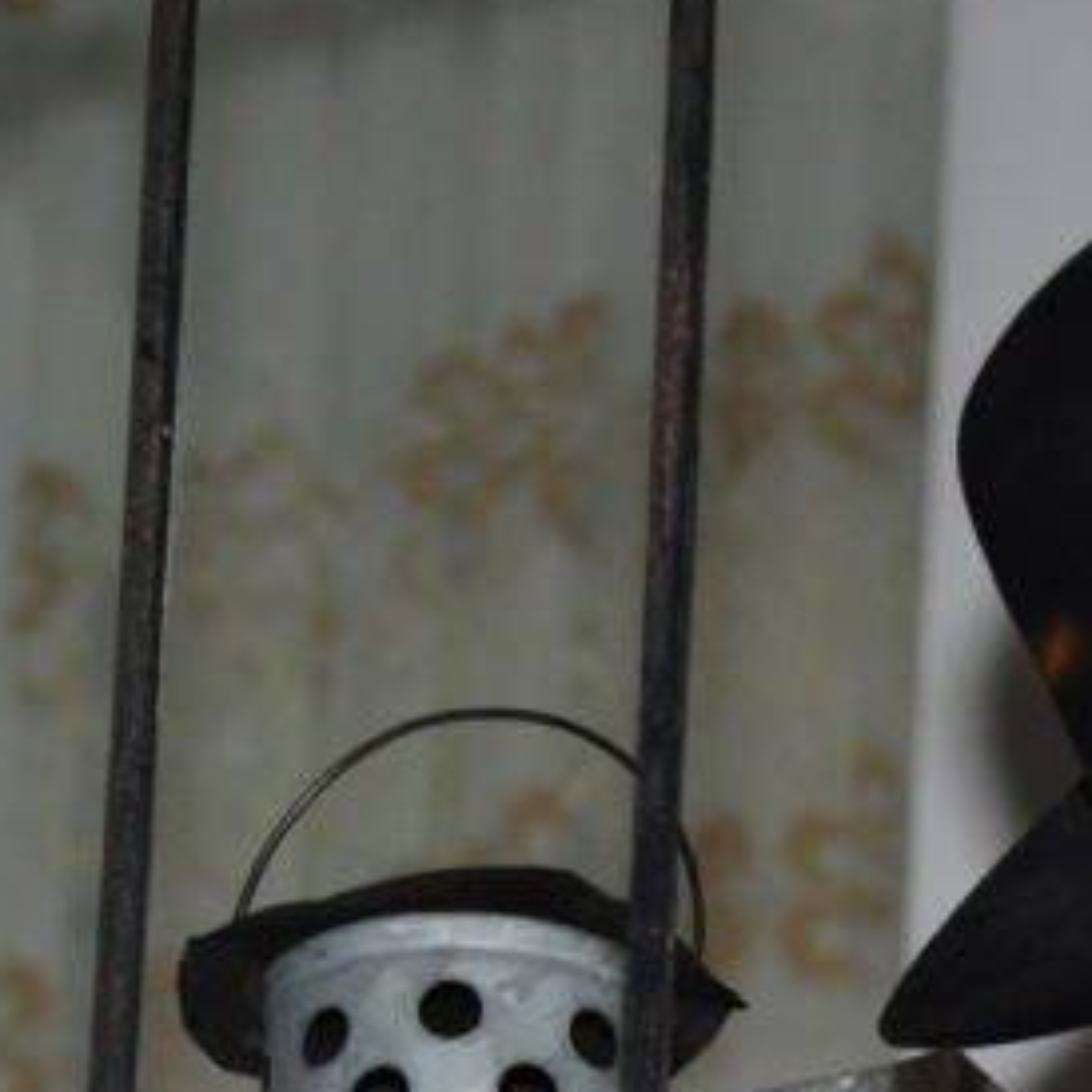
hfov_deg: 3.5
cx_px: 1124
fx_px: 17830
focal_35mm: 500
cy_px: 1072
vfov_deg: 3.5
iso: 1250
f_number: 6.3
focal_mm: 105
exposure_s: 1/60
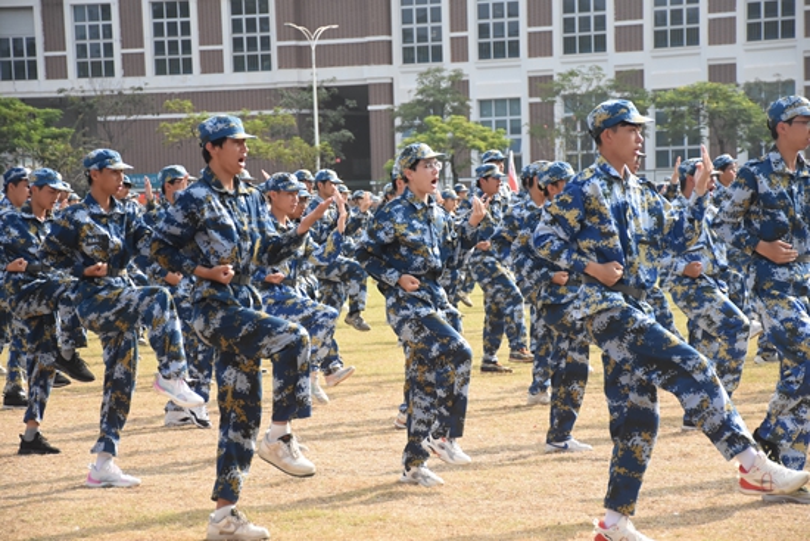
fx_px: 2869
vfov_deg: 10.8
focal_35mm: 128
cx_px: 405
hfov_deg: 16.1
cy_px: 270
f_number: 5.3
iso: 1800
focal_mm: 85
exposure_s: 1/4000
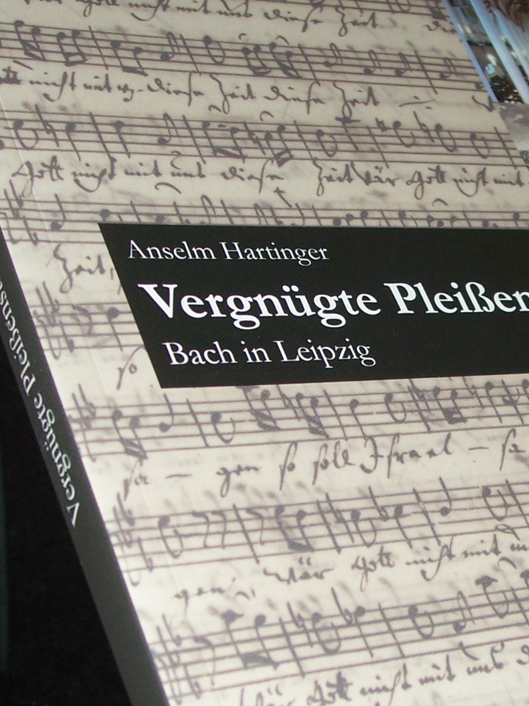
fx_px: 1834
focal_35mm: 90
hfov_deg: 16.2
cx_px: 490
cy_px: 446
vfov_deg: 21.7
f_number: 2.8
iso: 80
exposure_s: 1/60
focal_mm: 7
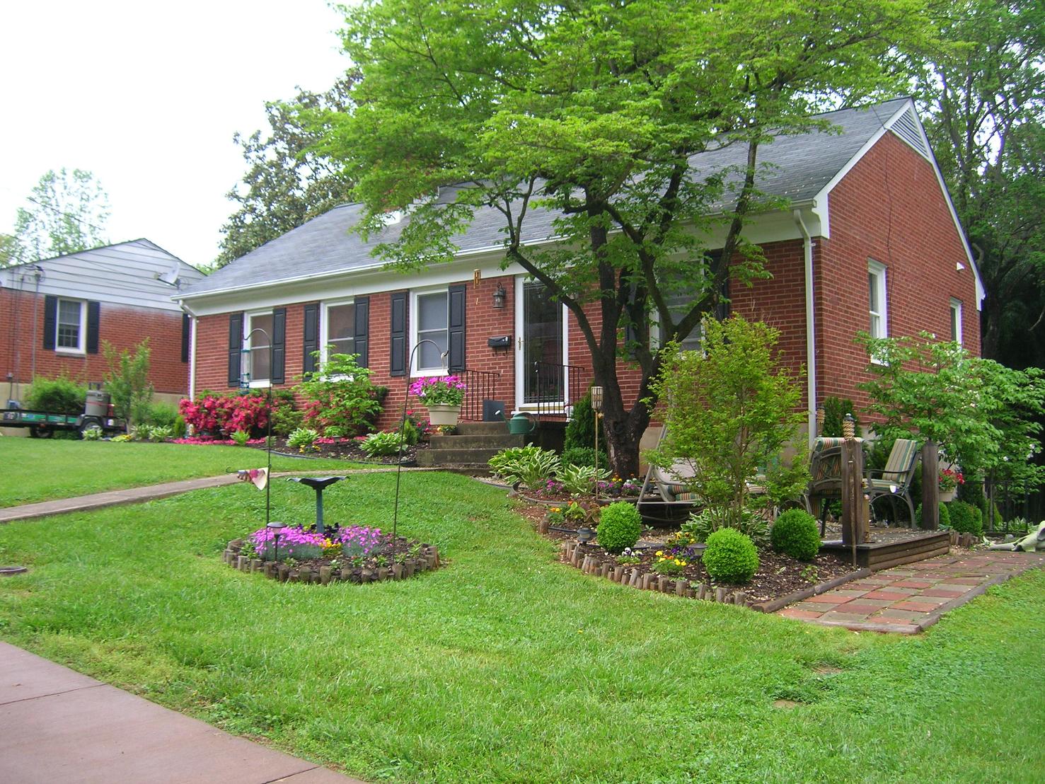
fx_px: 1057
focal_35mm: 35
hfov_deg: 52.6
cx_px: 522
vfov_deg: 40.7
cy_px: 392
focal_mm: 5.8
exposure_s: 1/32.1
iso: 50
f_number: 2.9
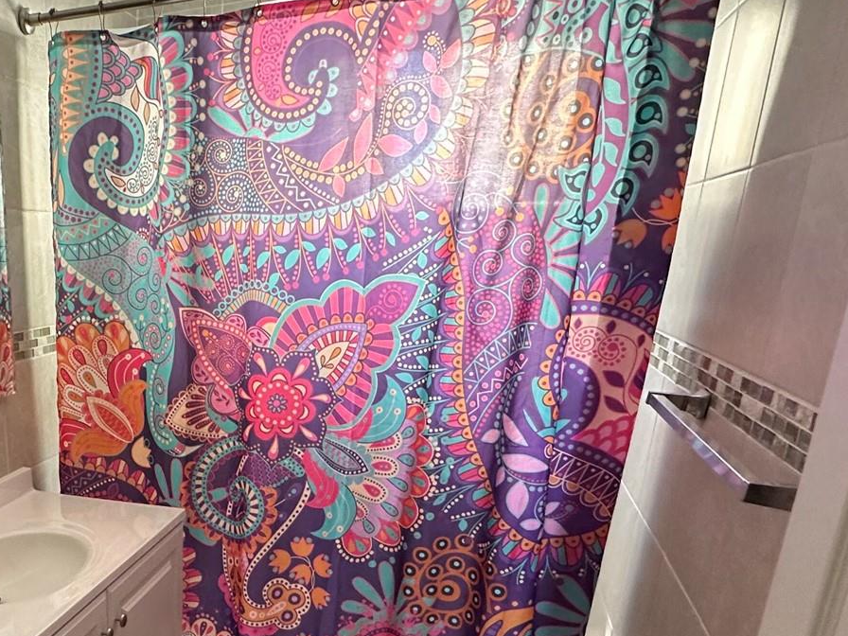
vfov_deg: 42.3
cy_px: 506
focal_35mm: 32
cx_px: 114
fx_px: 784
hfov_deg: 51.4
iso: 320
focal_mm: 2.22
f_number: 2.2
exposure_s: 1/83
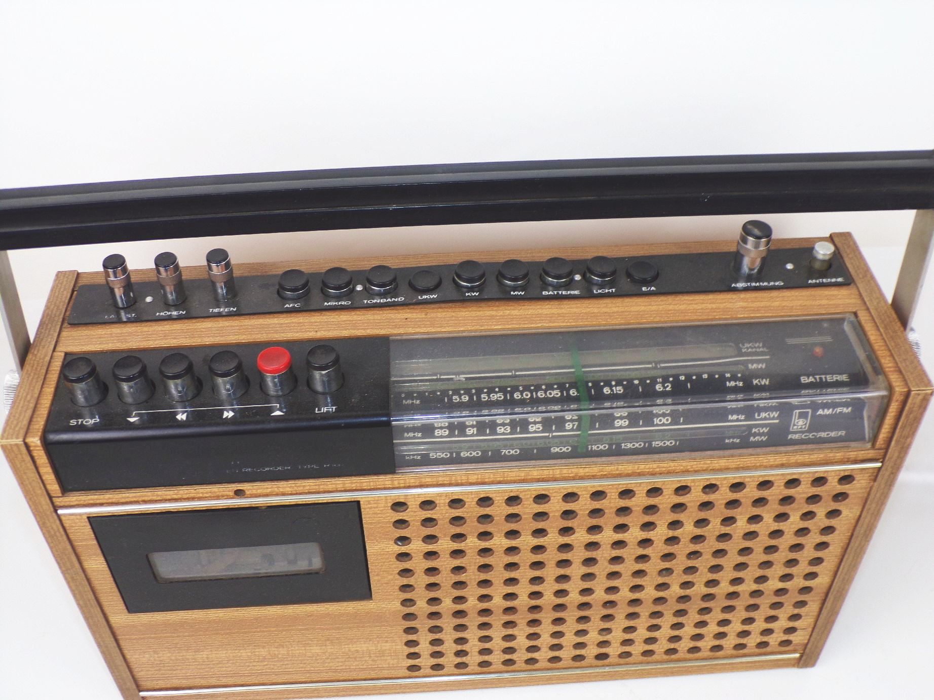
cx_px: 467
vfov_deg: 38.7
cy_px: 350
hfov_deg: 50.1
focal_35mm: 37
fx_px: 998
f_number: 3.3
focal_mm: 6.6
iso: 80
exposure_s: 1/34
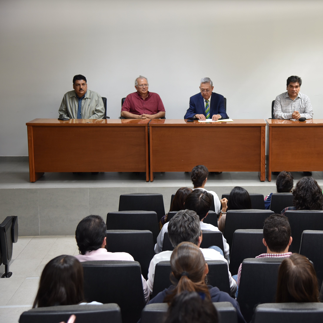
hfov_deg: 25.5
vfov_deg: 25.7
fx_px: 707
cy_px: 160
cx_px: 226
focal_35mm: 67
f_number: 4
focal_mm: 52
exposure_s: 1/30
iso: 800
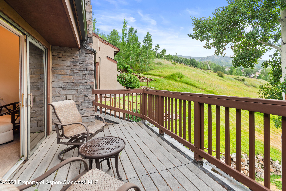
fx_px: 135
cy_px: 96
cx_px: 143
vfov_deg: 70.5
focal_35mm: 17
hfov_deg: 93.3
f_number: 7.1
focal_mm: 17
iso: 100
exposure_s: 1/2.5
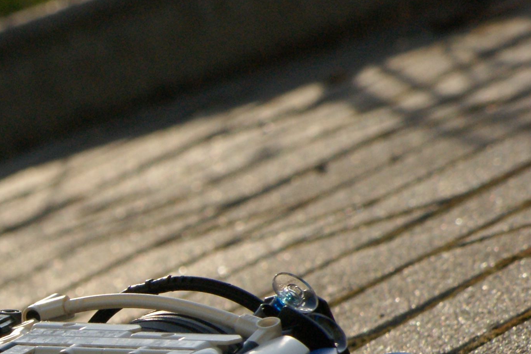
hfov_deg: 4.5
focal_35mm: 455
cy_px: 549
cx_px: -354
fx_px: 6708
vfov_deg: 3.0
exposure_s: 1/800
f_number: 9
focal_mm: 90
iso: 400
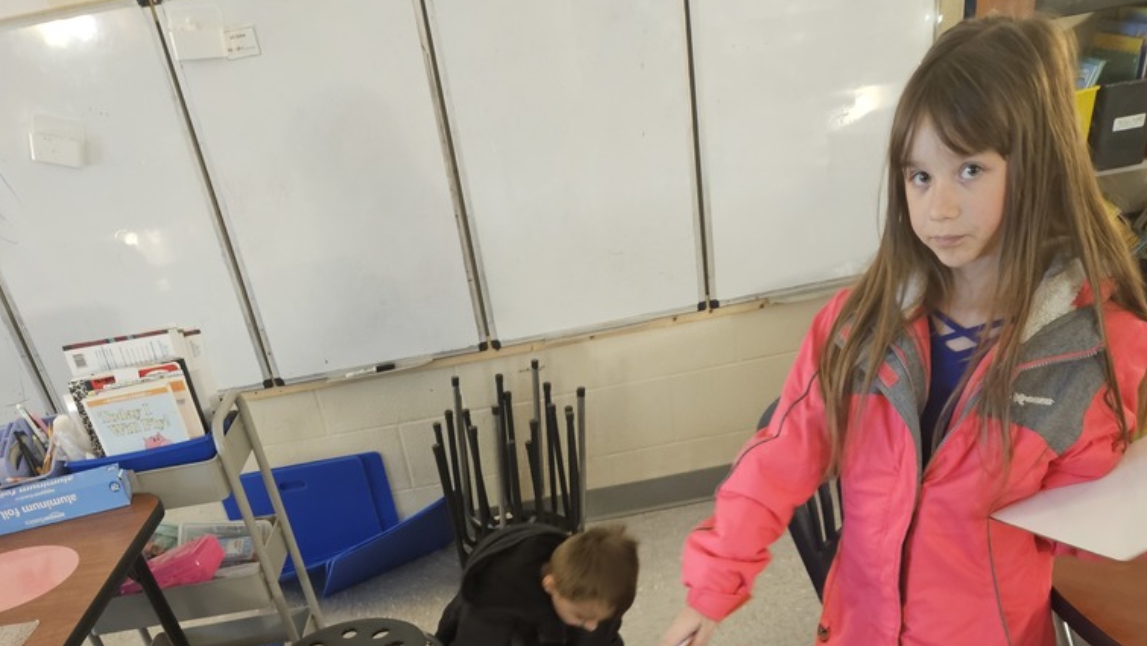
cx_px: 574
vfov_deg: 30.5
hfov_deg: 58.0
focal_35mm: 34
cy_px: 736
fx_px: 1034
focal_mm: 5.4
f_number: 1.8
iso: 800
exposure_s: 1/24
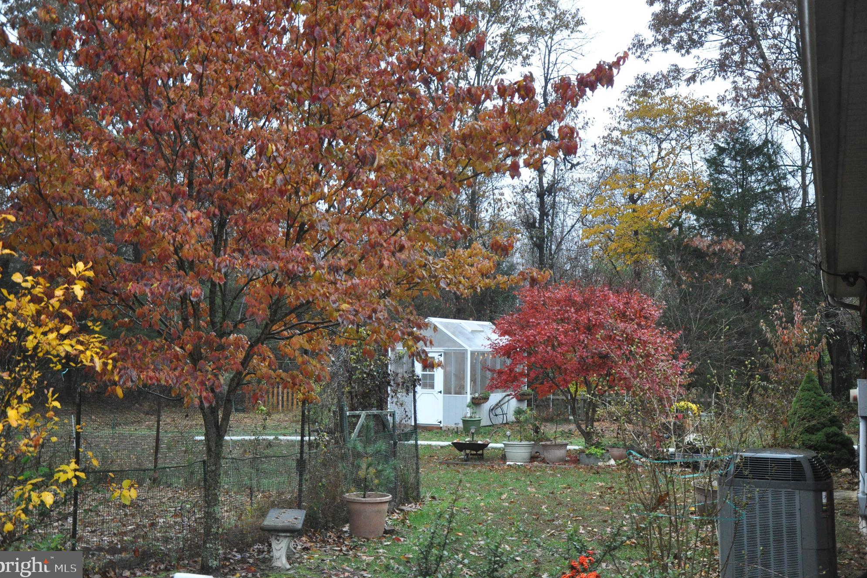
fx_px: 963
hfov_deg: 48.5
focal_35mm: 40
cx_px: 432
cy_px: 287
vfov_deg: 33.4
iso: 1600
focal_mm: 26
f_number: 4
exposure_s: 1/250
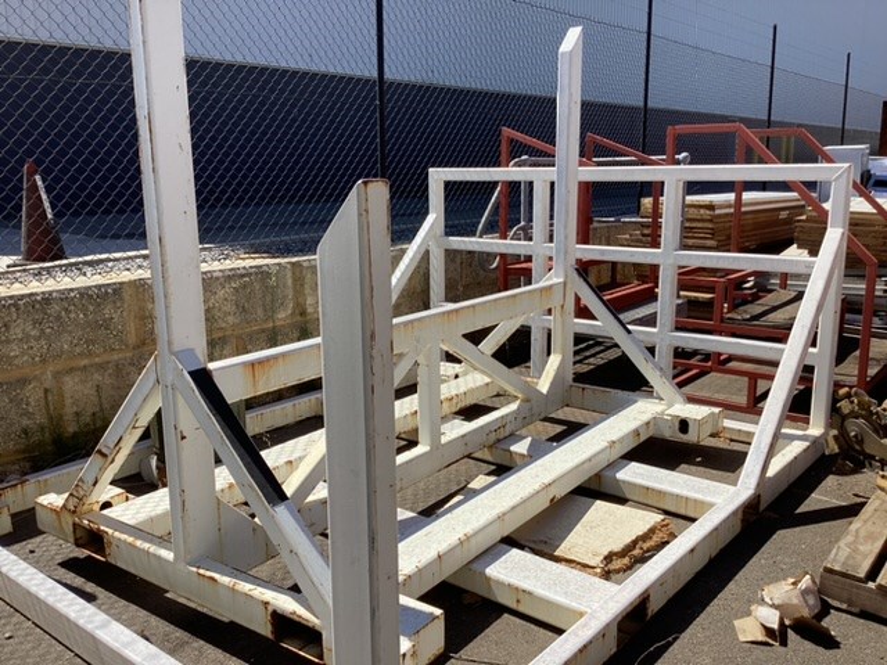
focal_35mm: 31
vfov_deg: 45.4
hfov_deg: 58.4
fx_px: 794
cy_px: 332
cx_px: 444
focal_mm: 3.3
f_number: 2.4
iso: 25
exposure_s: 1/1538
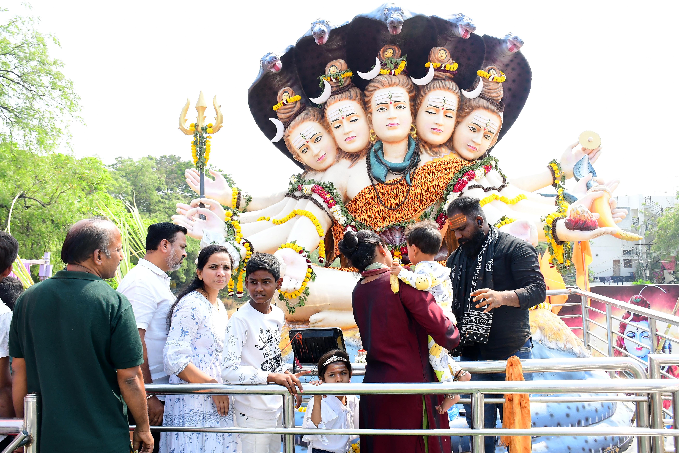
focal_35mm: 29
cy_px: 218
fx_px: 547
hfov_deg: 63.6
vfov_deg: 45.0
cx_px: 330
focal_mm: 18
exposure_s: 1/800
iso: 640
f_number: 6.3
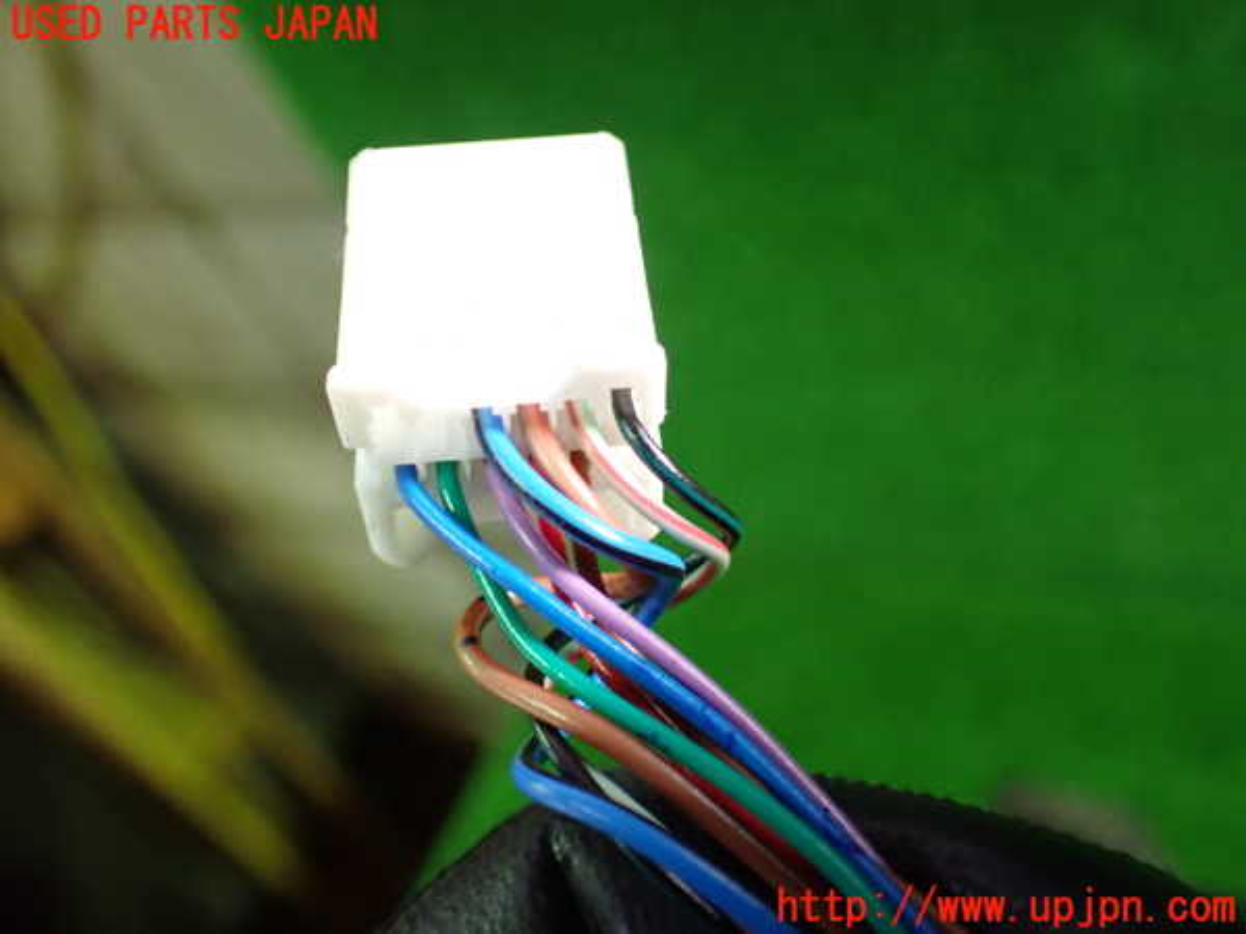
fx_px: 1152
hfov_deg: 56.8
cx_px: 623
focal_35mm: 32
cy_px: 467
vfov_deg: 44.2
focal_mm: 5.79
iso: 800
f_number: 2.4
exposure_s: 1/50
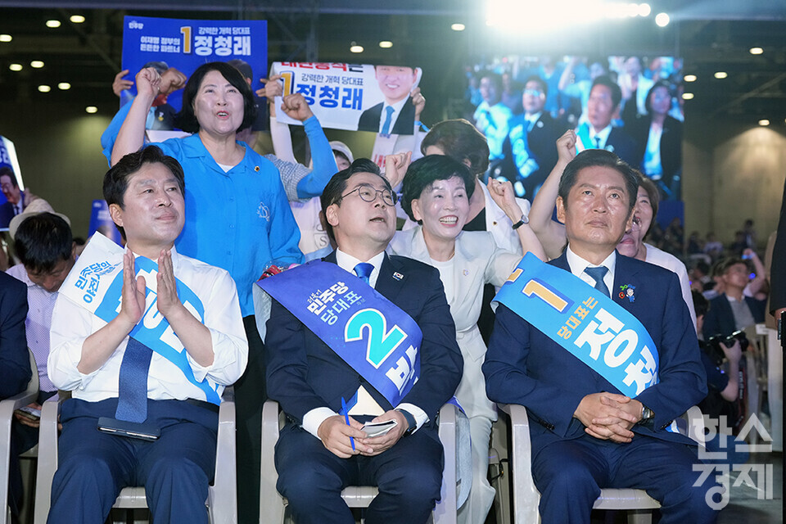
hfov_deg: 28.8
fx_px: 1528
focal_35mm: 70
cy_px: 262
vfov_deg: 19.5
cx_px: 393
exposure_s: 1/160
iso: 3200
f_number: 5
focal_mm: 70
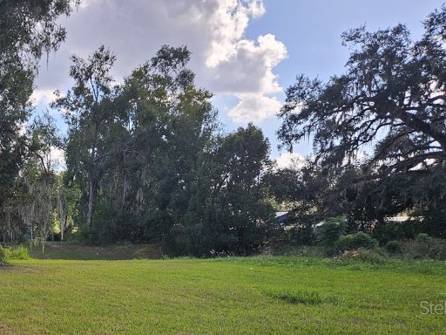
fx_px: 593
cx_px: 56
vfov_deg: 30.0
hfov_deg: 38.7
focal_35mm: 46
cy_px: 307
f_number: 1.8
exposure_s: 1/957
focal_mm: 5.4
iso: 25
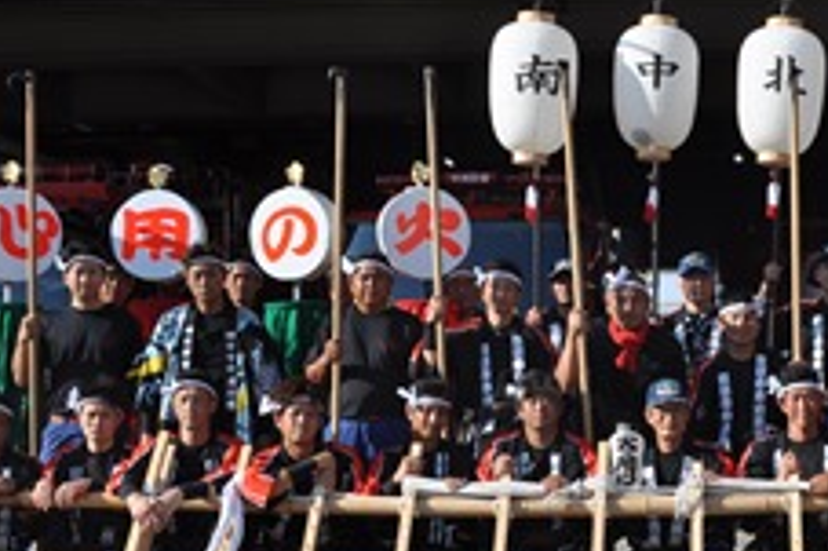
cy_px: 317
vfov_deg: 20.9
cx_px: 675
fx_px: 1494
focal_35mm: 65
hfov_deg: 30.2
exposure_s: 1/400
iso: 200
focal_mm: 22
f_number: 10
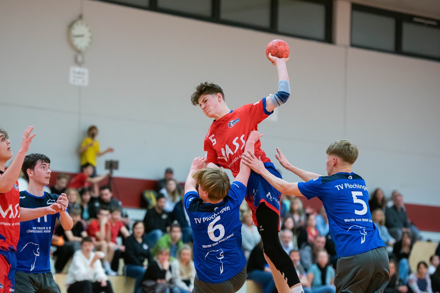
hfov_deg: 13.9
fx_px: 1809
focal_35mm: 148
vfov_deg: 9.3
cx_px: 191
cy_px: 160
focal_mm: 130
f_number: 2.8
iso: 1000
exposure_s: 1/500
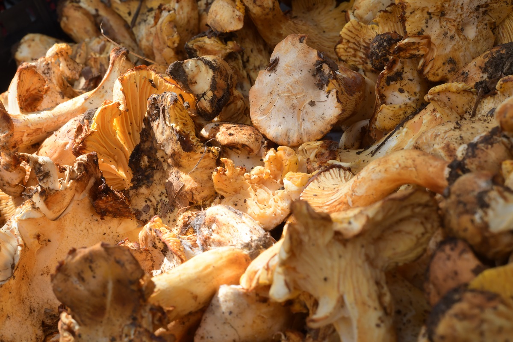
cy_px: 171
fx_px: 1069
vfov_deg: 18.2
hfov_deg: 27.0
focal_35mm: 75
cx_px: 256
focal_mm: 50
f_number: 16
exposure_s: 1/40
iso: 400
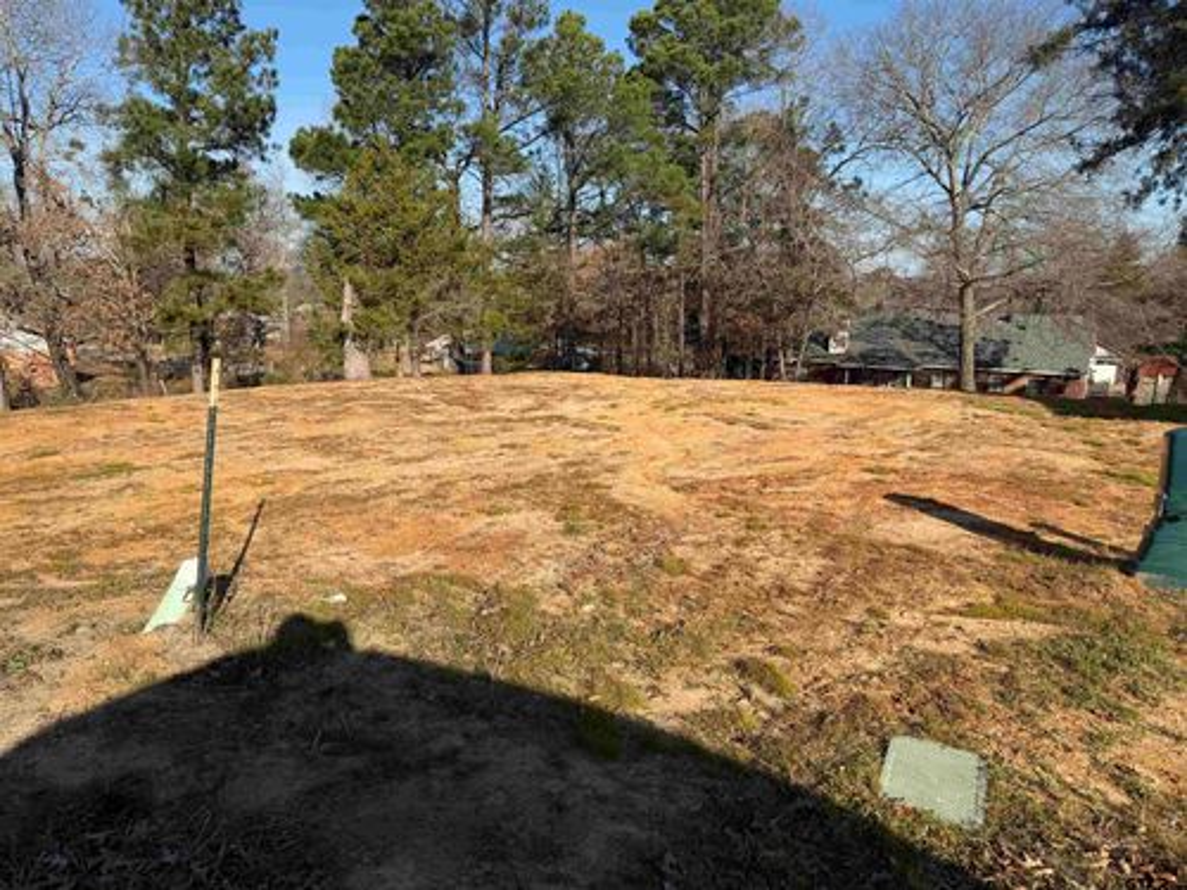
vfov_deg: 56.8
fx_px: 823
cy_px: 445
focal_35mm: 24
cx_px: 594
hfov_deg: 71.6
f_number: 1.78
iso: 80
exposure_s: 1/3953
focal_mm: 6.76
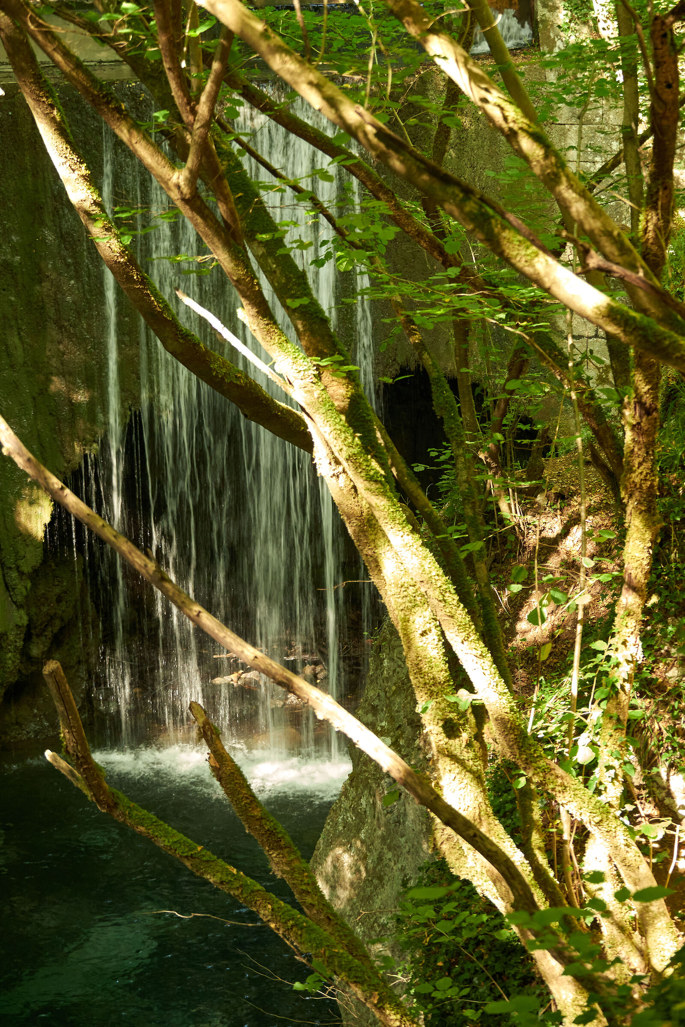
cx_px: 342
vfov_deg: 24.8
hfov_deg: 16.7
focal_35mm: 82
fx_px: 2340
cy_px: 514
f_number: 4.5
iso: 2000
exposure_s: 1/30
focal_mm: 55
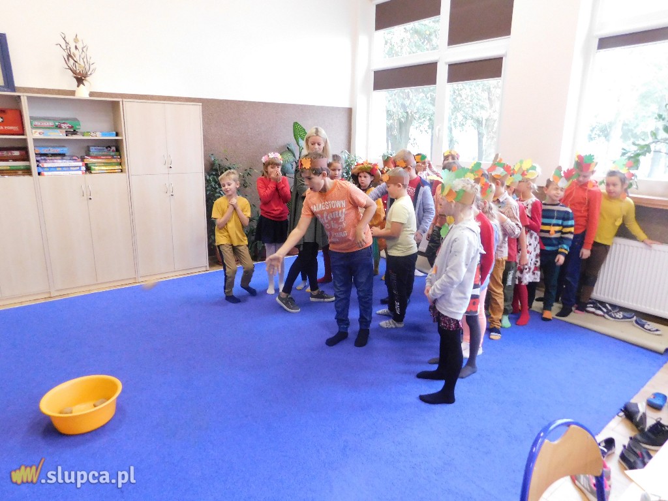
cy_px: 250
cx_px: 334
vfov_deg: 58.9
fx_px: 444
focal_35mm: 23
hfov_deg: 73.9
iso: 800
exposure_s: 1/50
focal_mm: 4
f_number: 3
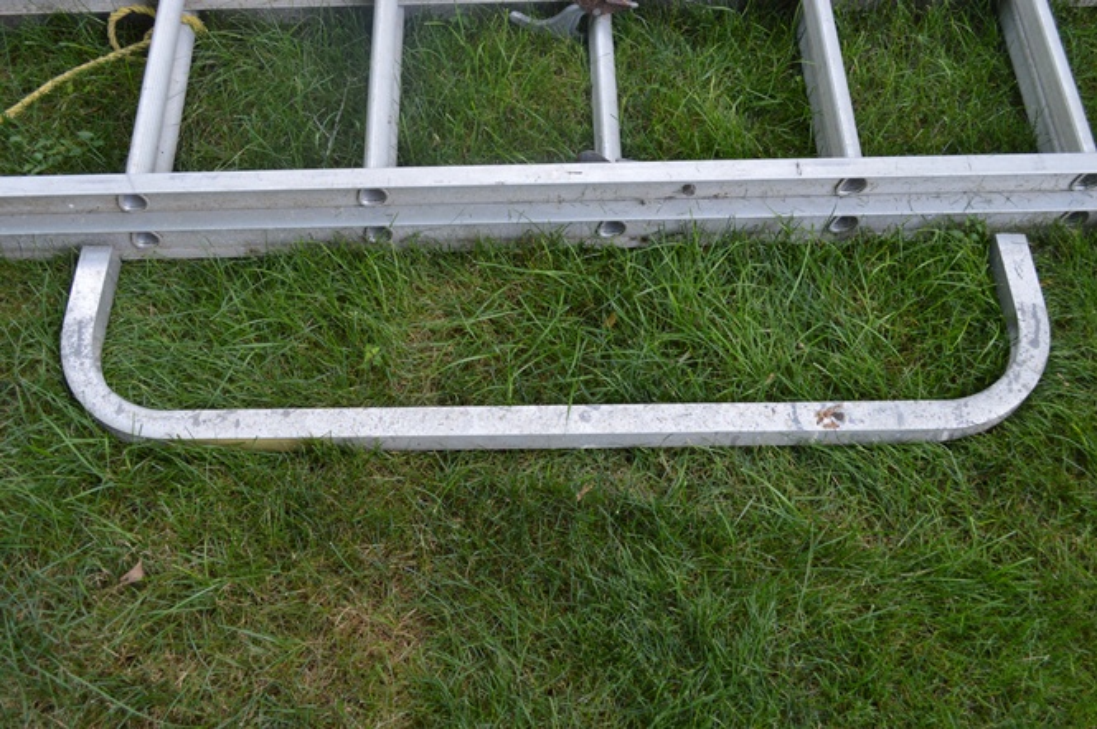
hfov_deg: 53.2
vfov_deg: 36.8
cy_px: 364
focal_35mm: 36
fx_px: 1096
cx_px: 548
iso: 400
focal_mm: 24
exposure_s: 1/125
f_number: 5.6
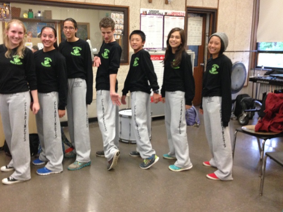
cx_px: 121
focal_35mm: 38
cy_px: 94
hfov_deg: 48.8
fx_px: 311
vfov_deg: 37.7
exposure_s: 1/20
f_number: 2.4
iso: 250
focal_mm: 4.12
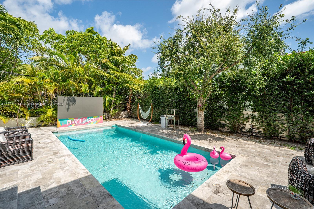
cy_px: 104
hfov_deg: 96.7
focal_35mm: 16
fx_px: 140
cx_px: 157
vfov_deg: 73.7
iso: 200
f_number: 8
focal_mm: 16
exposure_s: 1/640
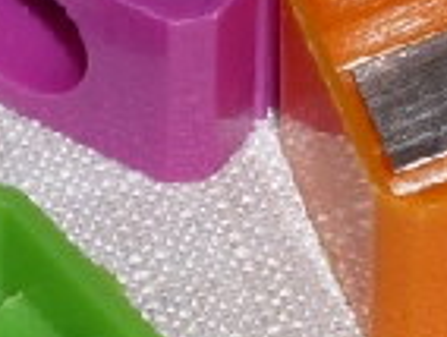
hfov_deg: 3.9
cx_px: -47
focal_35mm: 509
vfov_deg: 2.9
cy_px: 132
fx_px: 6584
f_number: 5.1
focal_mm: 20.2
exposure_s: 1/60
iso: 100
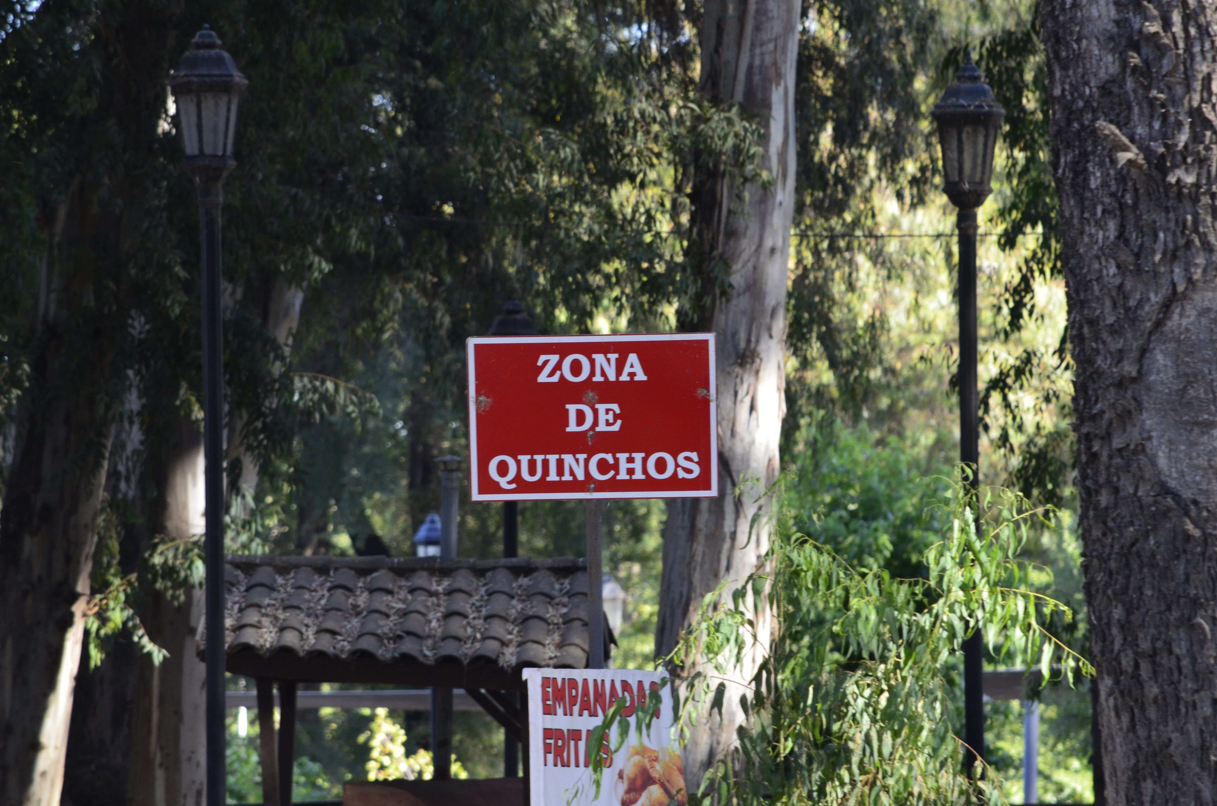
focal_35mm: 450
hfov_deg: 4.6
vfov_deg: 3.0
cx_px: 608
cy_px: 403
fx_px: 15181
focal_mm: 300
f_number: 9
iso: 800
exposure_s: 1/125
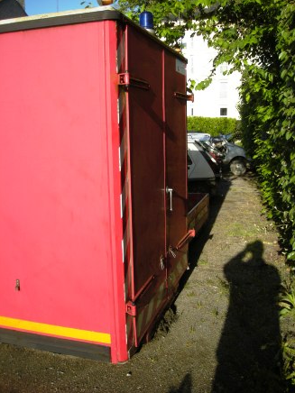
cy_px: 193
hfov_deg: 39.7
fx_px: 409
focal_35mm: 36
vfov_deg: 51.4
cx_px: 150
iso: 64
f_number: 5.7
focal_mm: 5.7
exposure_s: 1/230
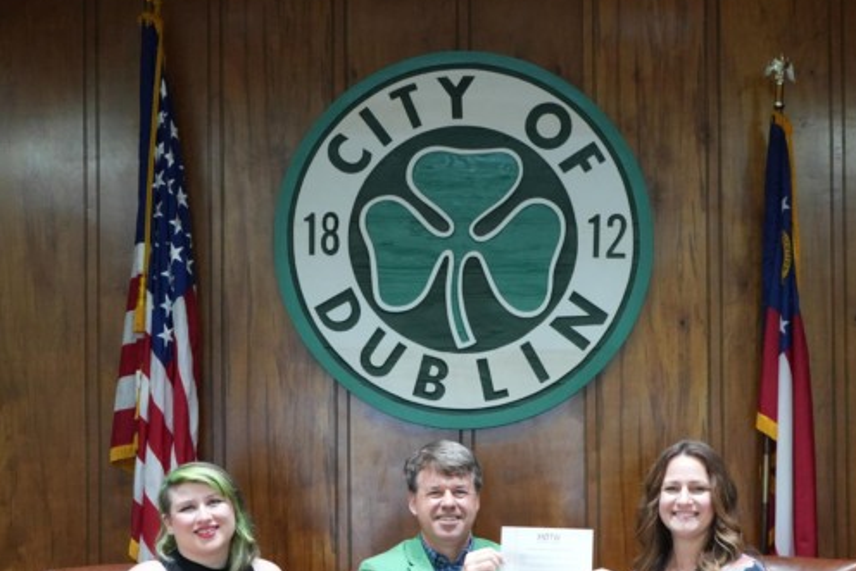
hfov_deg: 32.3
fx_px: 1475
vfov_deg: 21.8
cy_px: 405
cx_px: 480
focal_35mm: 62
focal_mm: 41
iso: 5000
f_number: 4.5
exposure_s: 1/160
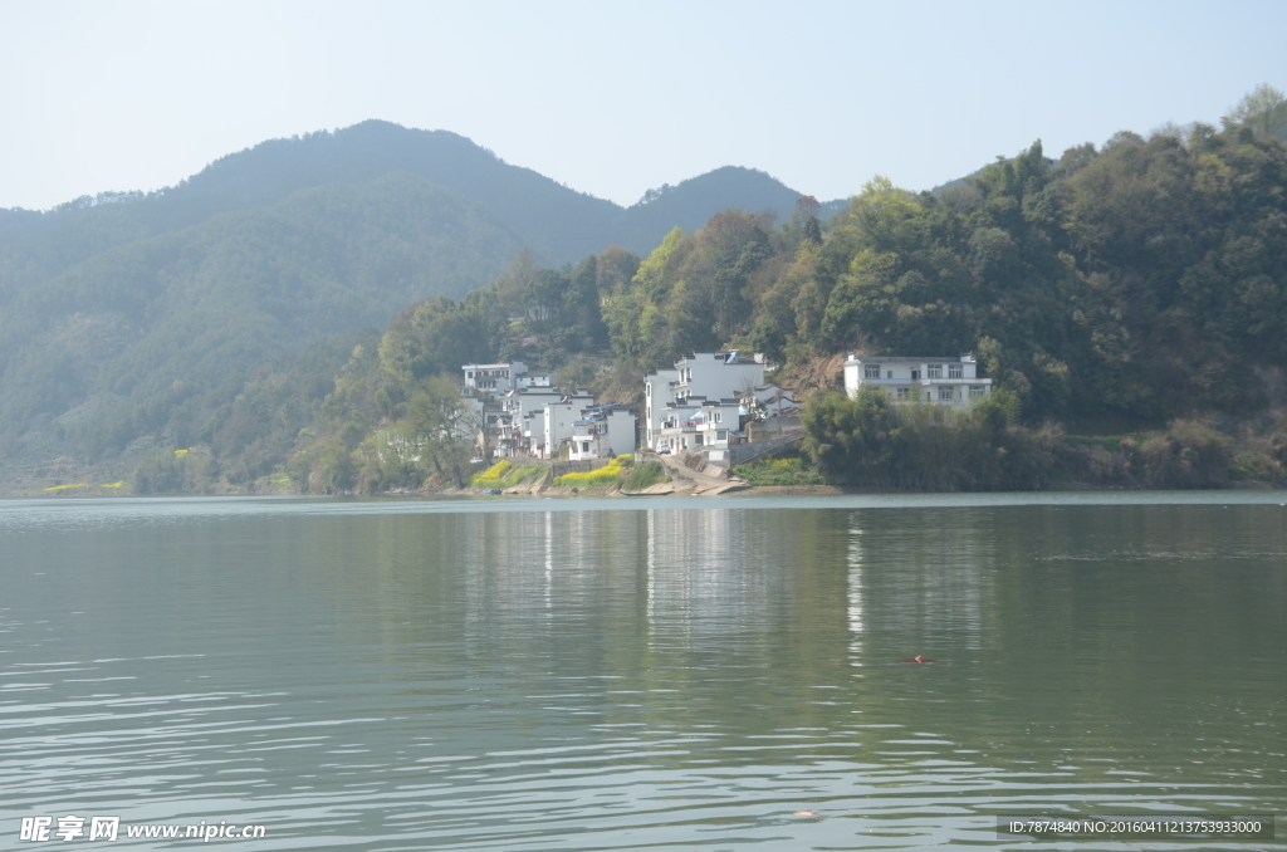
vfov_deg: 22.5
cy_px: 426
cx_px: 644
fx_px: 2140
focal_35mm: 60
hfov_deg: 33.5
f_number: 8
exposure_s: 1/250
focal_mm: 40
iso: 160
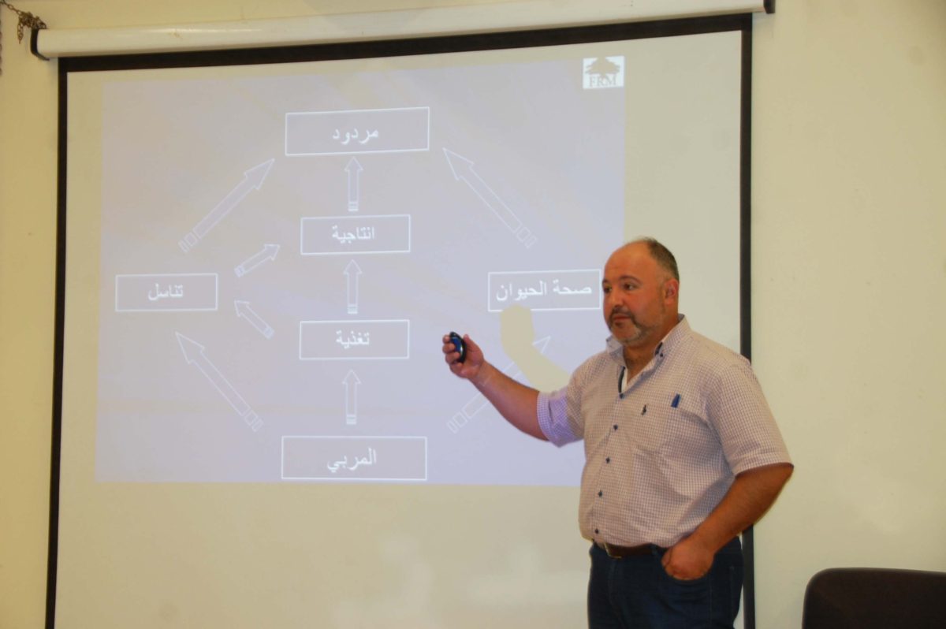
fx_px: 1890
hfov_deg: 28.1
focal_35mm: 72
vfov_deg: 18.9
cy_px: 314
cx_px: 473
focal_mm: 48
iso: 400
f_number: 4.8
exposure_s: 1/60
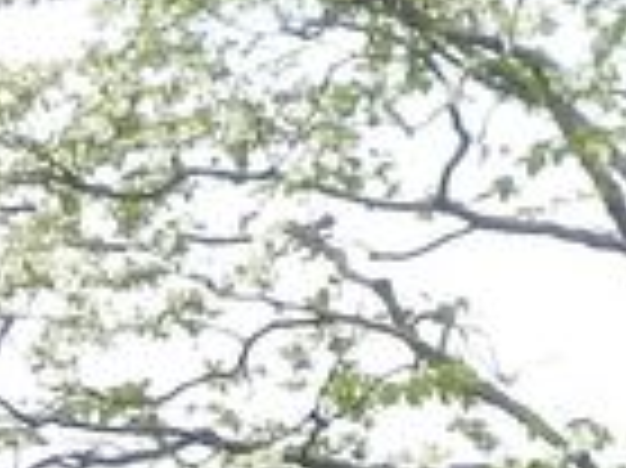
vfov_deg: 4.9
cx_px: 716
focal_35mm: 293
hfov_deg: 6.7
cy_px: 1062
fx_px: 5294
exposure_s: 1/160
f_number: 4.4
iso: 80
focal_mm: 9.1
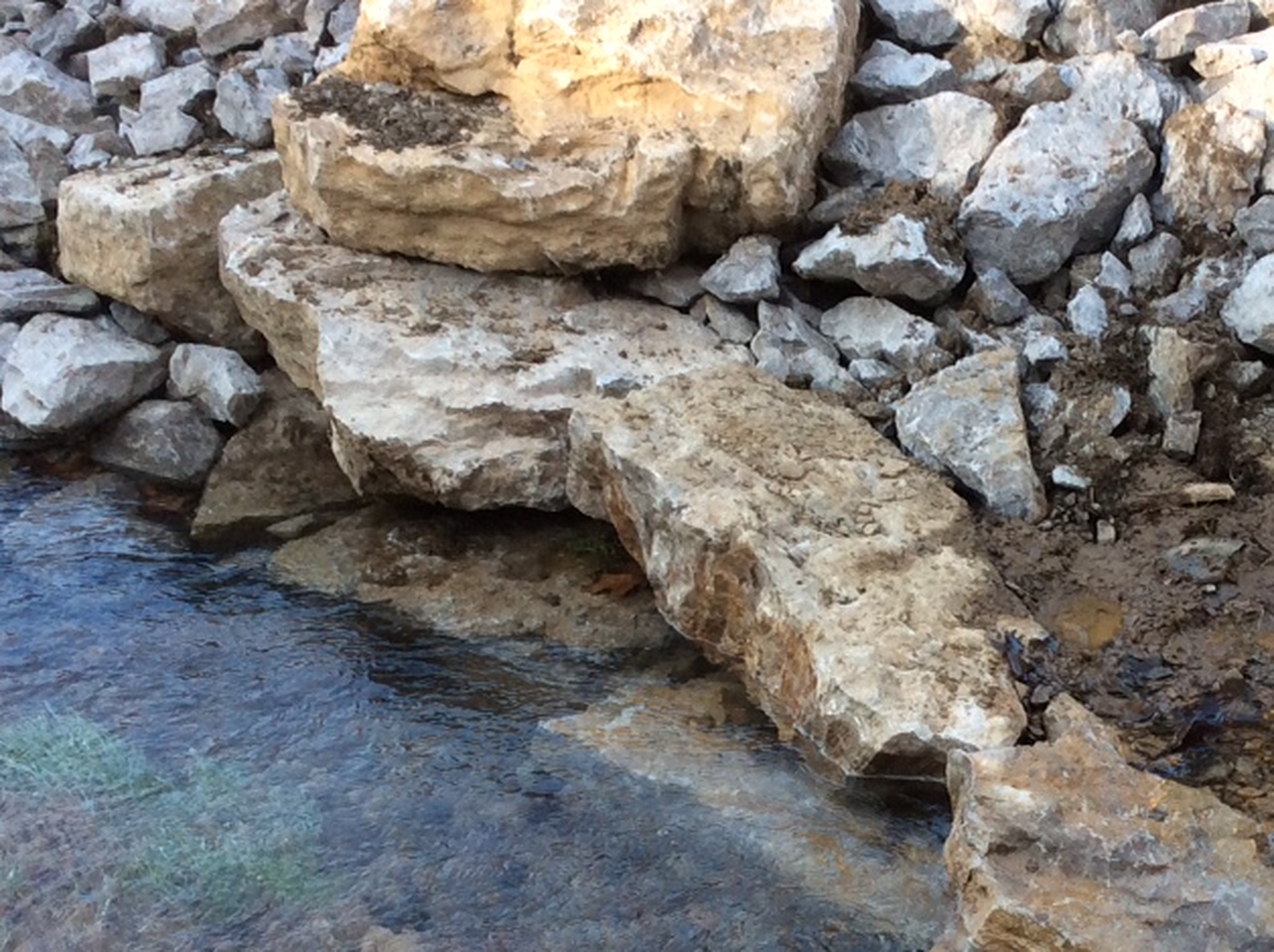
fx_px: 2425
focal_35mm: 66
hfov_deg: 29.0
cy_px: 759
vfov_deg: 21.9
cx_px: 964
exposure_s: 1/120
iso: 50
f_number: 2.4
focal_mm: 3.3
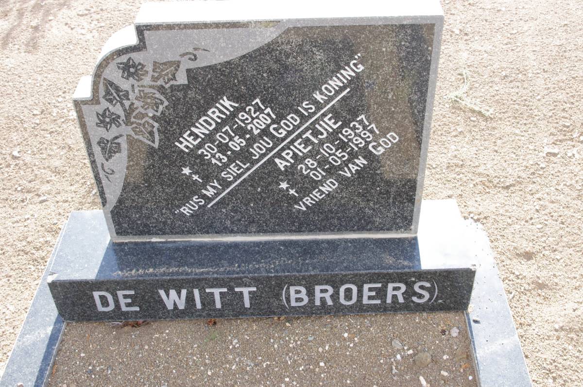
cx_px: 292
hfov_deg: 46.4
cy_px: 194
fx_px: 679
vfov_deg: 31.8
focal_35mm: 42
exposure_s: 1/125
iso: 800
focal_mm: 28.13
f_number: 11
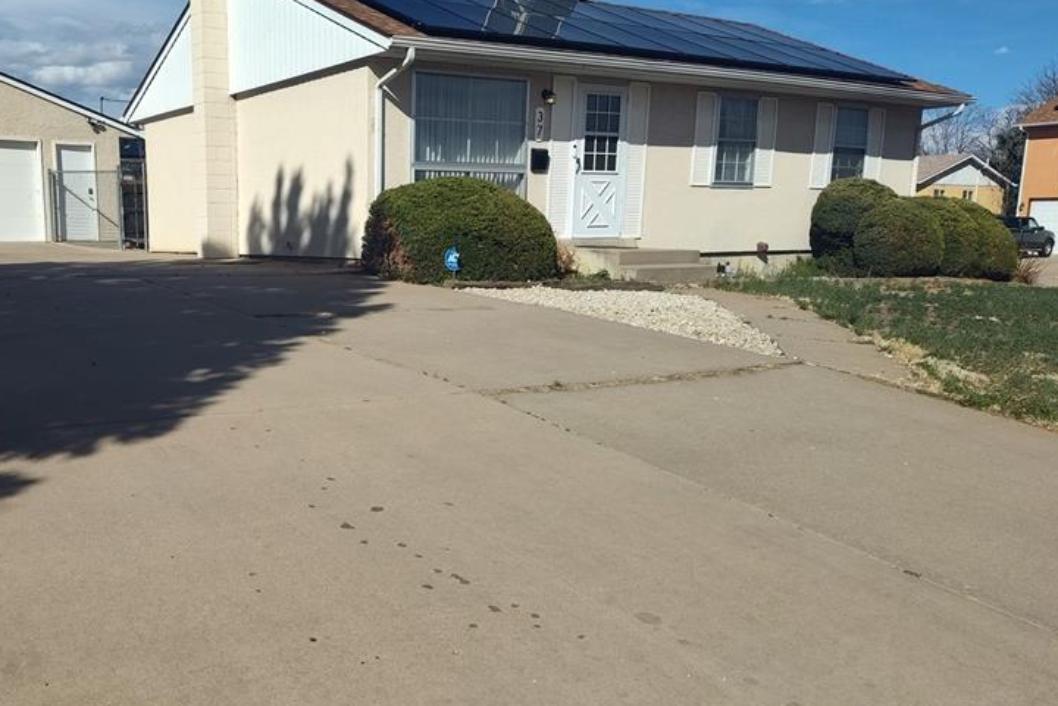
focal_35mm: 34
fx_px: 999
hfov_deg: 54.2
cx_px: 322
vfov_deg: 38.6
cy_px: 441
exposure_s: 1/2889
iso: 100
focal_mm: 5.56
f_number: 1.8
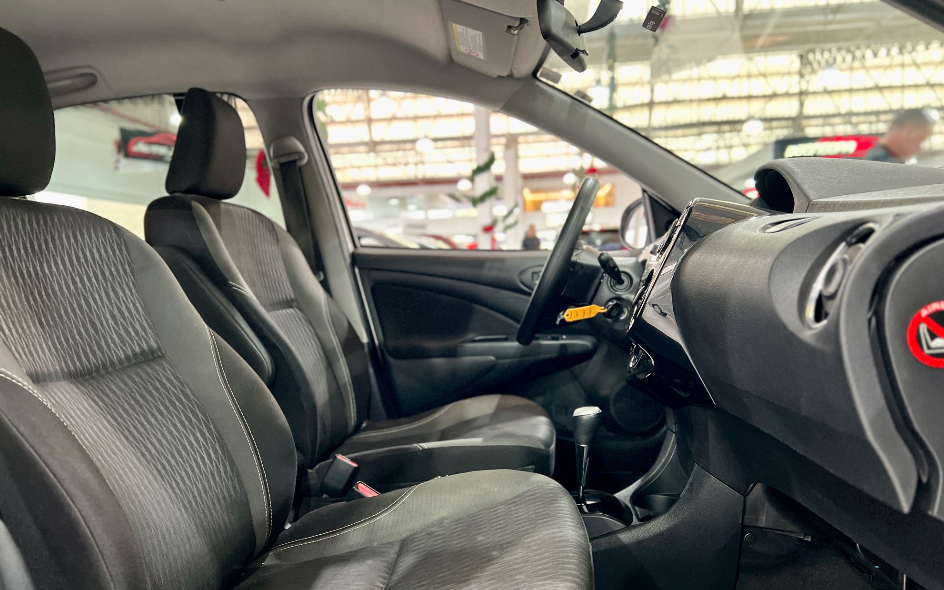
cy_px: 354
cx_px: 472
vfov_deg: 44.3
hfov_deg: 66.5
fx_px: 720
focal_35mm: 28
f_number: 1.5
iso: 500
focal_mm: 5.7
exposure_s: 1/30
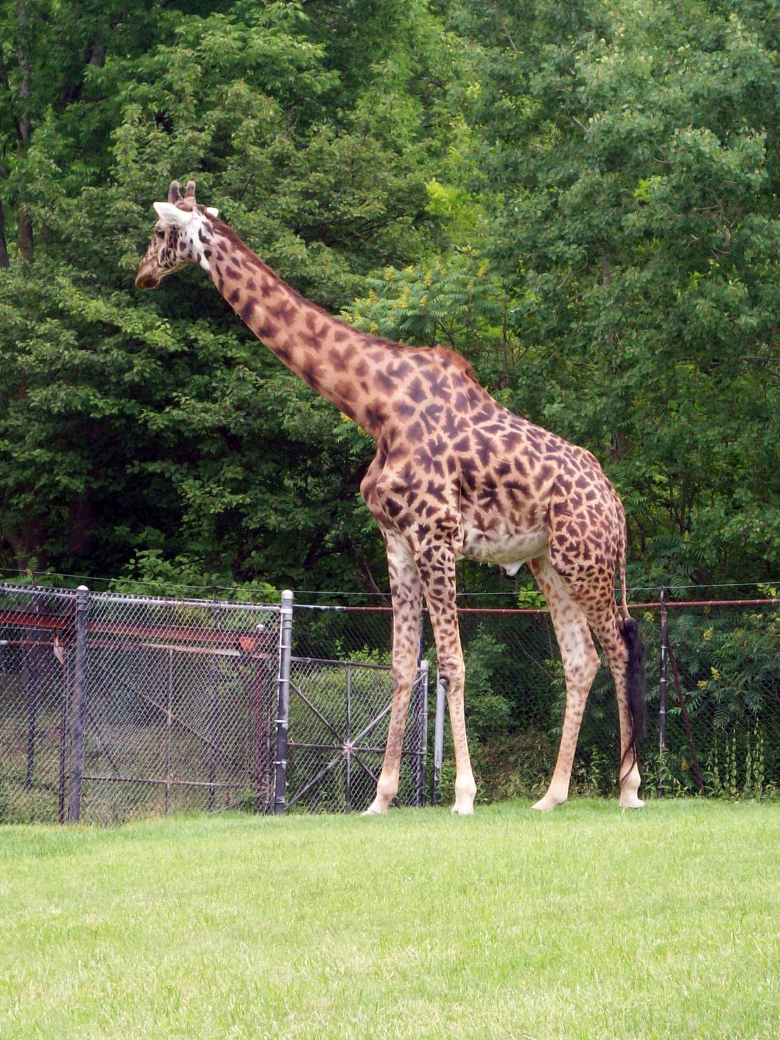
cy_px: 520
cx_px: 390
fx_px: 3335
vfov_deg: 17.7
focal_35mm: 111
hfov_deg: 13.3
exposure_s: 1/130
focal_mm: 18.6
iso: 80
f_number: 5.2
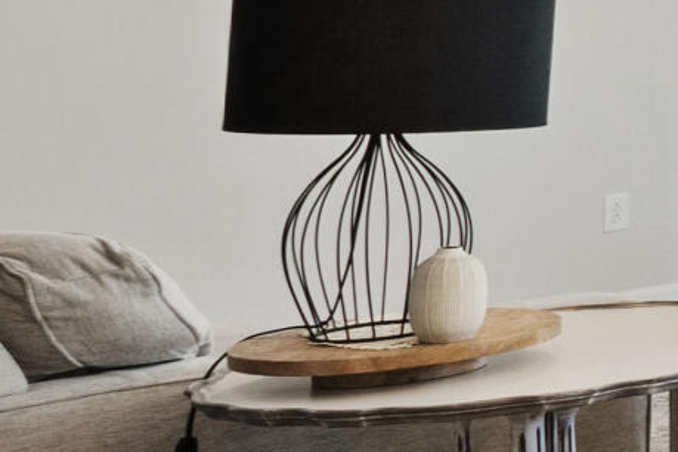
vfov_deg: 13.6
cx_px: 2204
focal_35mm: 98
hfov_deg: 10.5
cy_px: -88
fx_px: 1846
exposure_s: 1/4
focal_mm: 10
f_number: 8
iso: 100
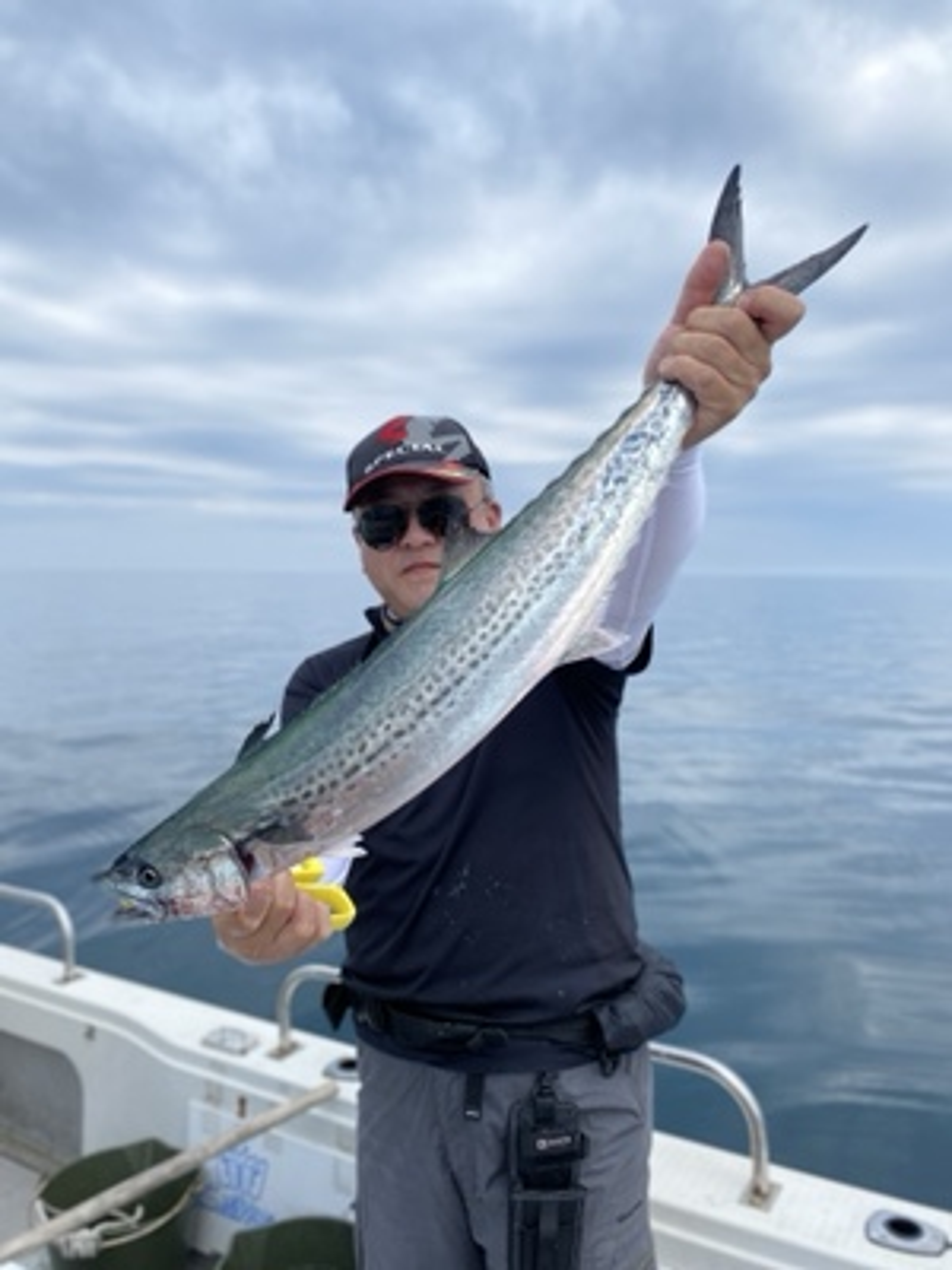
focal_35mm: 26
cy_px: 635
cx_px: 476
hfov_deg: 53.1
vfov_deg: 67.3
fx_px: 953
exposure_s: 1/2890
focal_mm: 4.25
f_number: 1.8
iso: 32
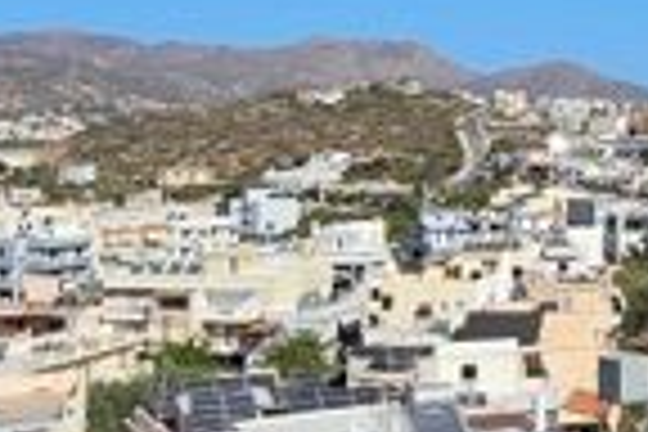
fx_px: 1188
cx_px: 673
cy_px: -27
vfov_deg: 19.8
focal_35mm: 66
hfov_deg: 28.3
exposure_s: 1/4256
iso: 50
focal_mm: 2.2
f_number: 2.2
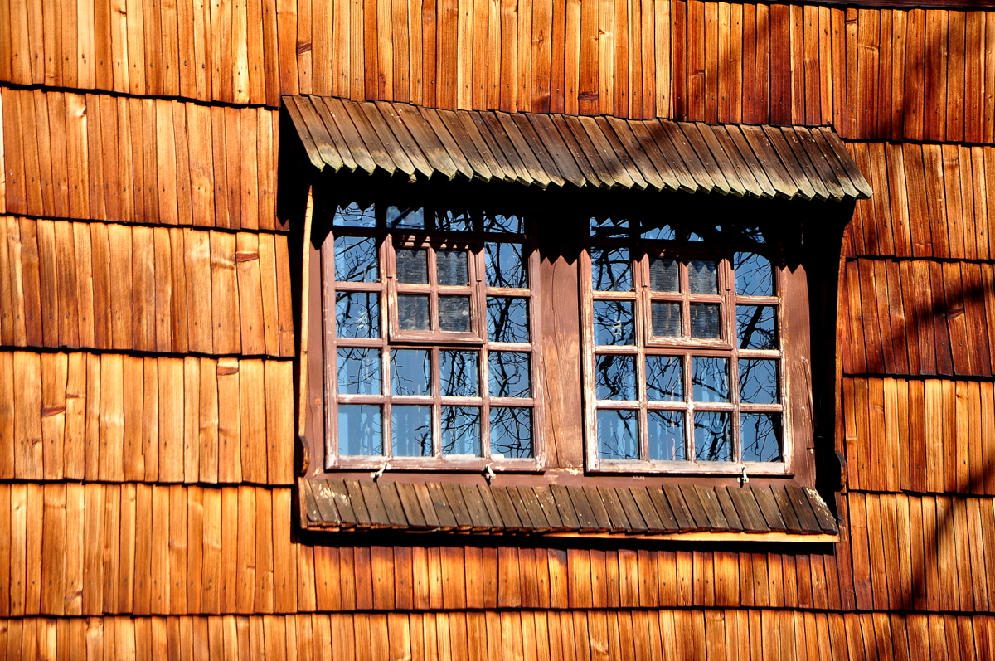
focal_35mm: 158
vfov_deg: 8.7
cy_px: 330
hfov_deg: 13.1
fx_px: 4348
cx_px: 498
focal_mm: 105
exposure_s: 1/640
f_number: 6.3
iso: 400
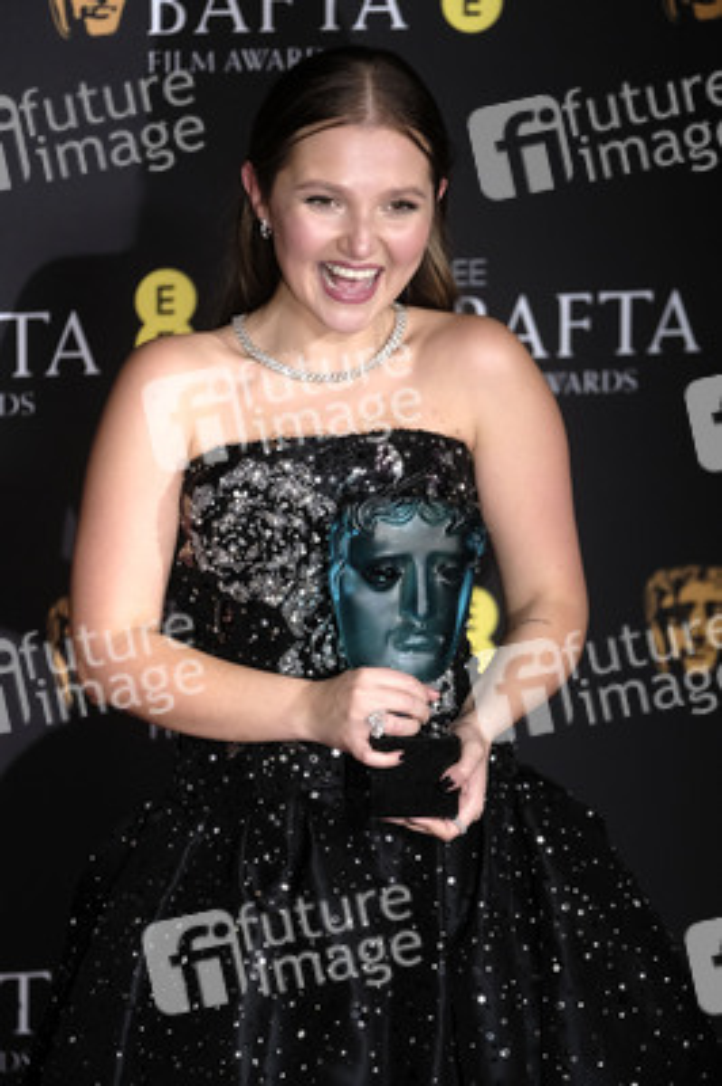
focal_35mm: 210
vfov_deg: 9.8
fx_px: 6328
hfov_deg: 6.5
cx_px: 361
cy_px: 543
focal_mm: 140
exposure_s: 1/320
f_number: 3.2
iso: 1600
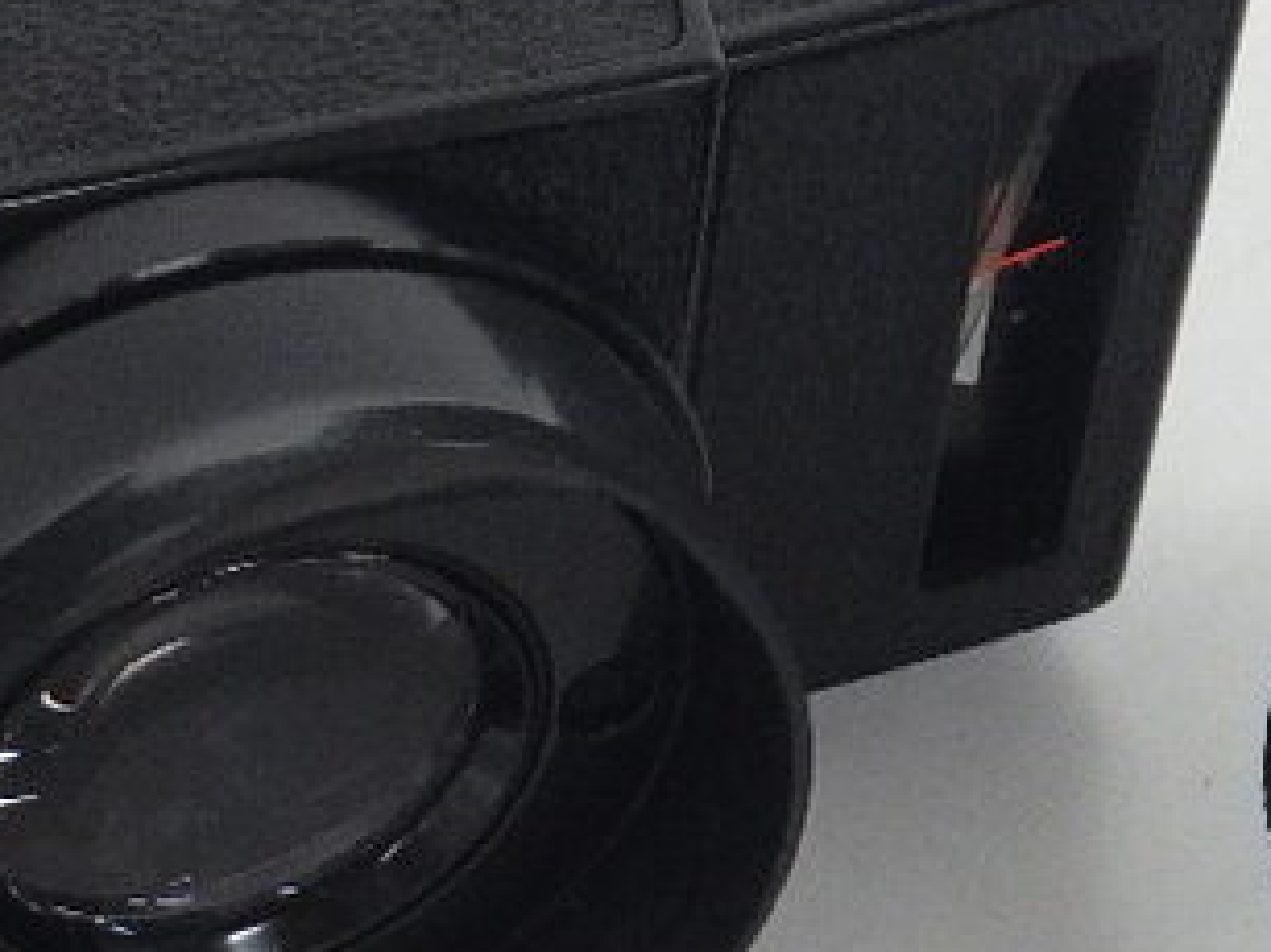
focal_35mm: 164
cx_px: 588
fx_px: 6019
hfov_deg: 12.1
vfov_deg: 9.0
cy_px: 613
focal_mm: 7.5
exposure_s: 1/60
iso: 500
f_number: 4.2
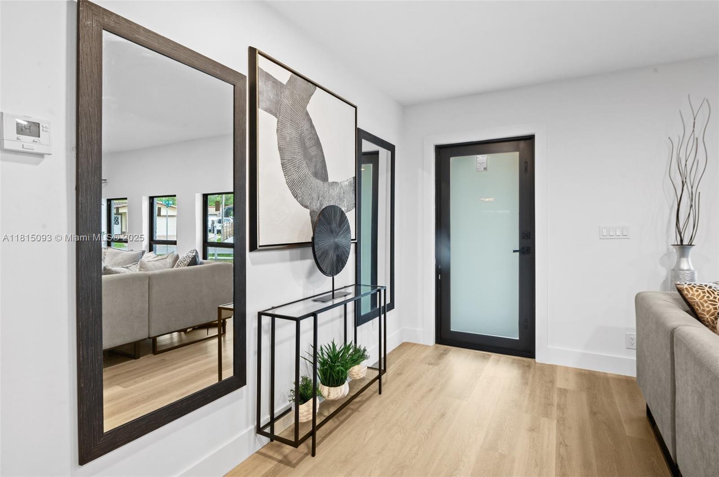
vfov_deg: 67.3
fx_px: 359
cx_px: 360
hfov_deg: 90.1
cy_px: 238
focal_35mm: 18
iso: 200
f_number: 8
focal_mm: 18
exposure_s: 1
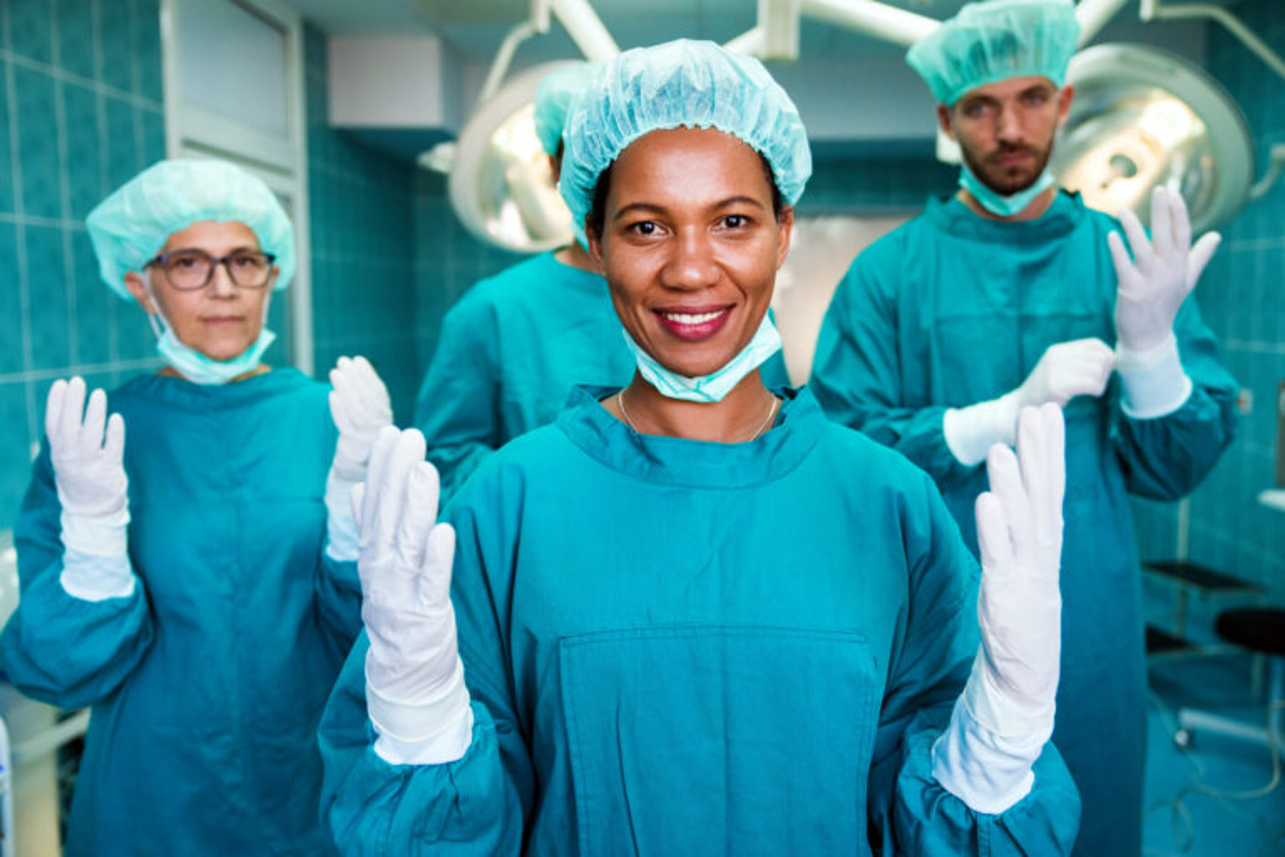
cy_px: 428
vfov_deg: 43.6
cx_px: 642
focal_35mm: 30
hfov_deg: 61.9
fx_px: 1071
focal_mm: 30
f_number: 2.8
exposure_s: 1/500
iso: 1600
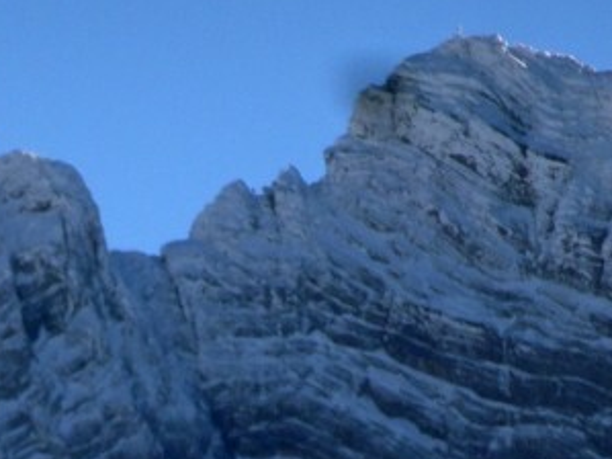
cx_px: 137
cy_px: 584
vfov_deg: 1.2
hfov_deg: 1.5
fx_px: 22815
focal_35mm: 1291
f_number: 6.3
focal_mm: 64.38
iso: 80
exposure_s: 1/500
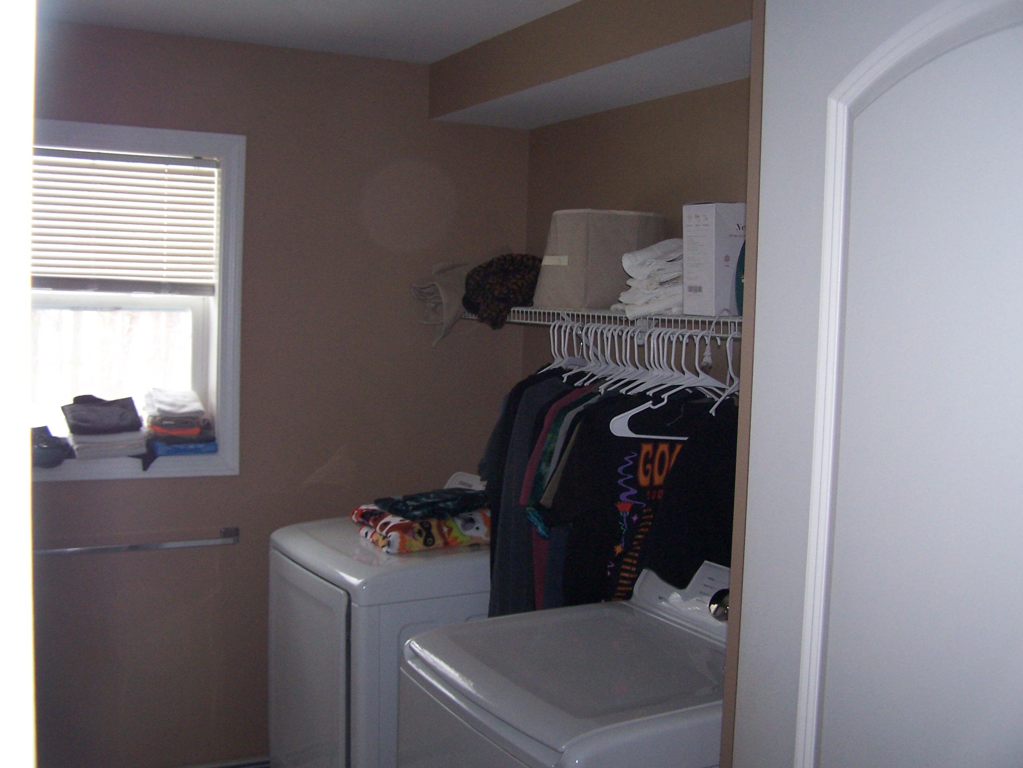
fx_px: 1123
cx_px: 512
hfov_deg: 49.0
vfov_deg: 37.7
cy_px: 384
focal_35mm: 38
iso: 140
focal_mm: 6.3
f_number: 2.8
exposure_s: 1/60
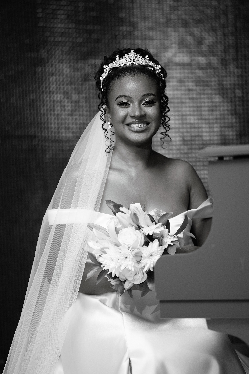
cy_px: 187
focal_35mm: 165
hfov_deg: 8.3
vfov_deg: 12.5
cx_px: 124
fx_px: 1712
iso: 250
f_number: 2.8
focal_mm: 165
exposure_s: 1/200
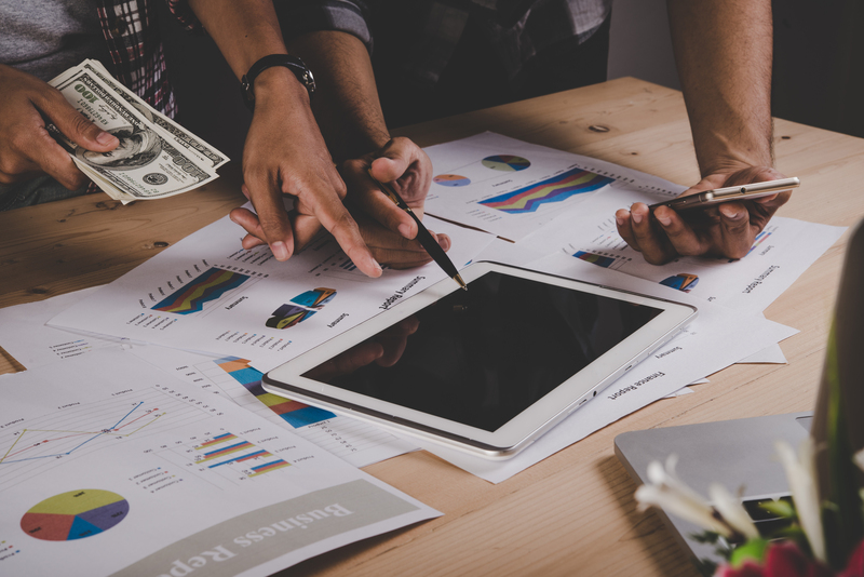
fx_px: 1440
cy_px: 288
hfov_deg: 33.4
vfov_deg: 22.6
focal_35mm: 60
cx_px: 432
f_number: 13
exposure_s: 1/200
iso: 100
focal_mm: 60
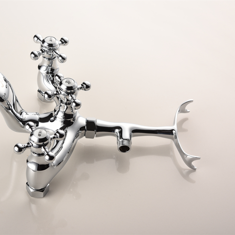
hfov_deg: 22.3
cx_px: 71
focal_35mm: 77
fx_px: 591
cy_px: 117
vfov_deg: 22.5
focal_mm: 60
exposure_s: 1/160
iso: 100
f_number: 10
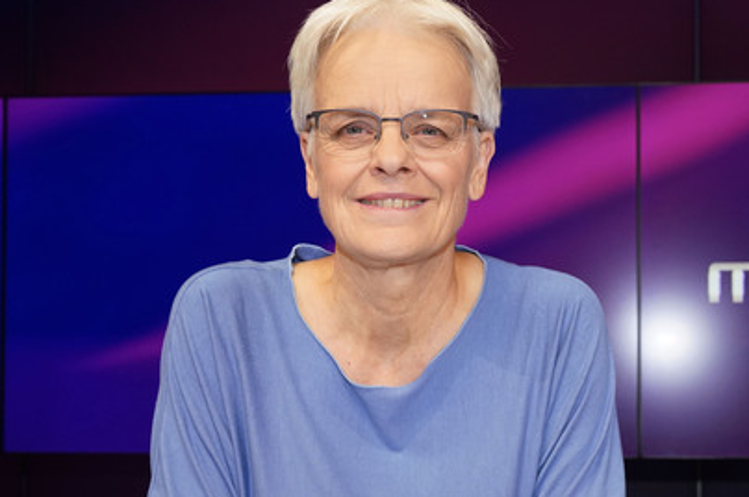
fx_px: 789
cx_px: 403
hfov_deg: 50.7
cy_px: 223
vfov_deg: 34.9
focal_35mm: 38
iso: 2000
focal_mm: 34
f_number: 5
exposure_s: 1/160
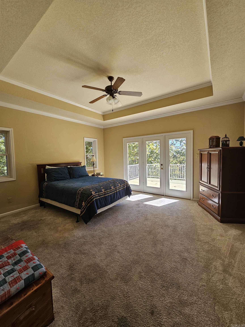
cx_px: 122
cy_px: 164
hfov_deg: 89.9
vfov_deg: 106.2
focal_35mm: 13
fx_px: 123
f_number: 2.2
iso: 50
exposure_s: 1/122
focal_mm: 2.2
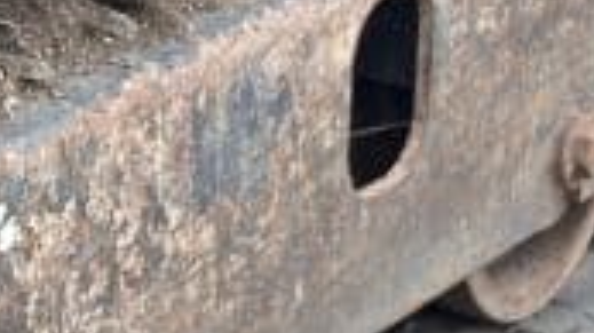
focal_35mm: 272
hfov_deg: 7.9
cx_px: -65
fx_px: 4281
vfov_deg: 4.5
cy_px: 153
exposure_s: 1/144
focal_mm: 6.86
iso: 80
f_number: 1.78
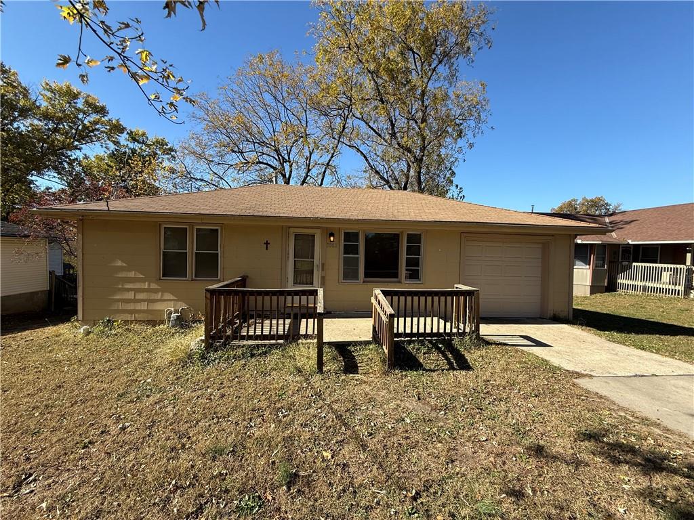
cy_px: 260
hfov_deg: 102.1
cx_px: 347
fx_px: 281
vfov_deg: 85.7
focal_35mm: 14
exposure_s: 1/864
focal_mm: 2.22
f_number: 2.2
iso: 50
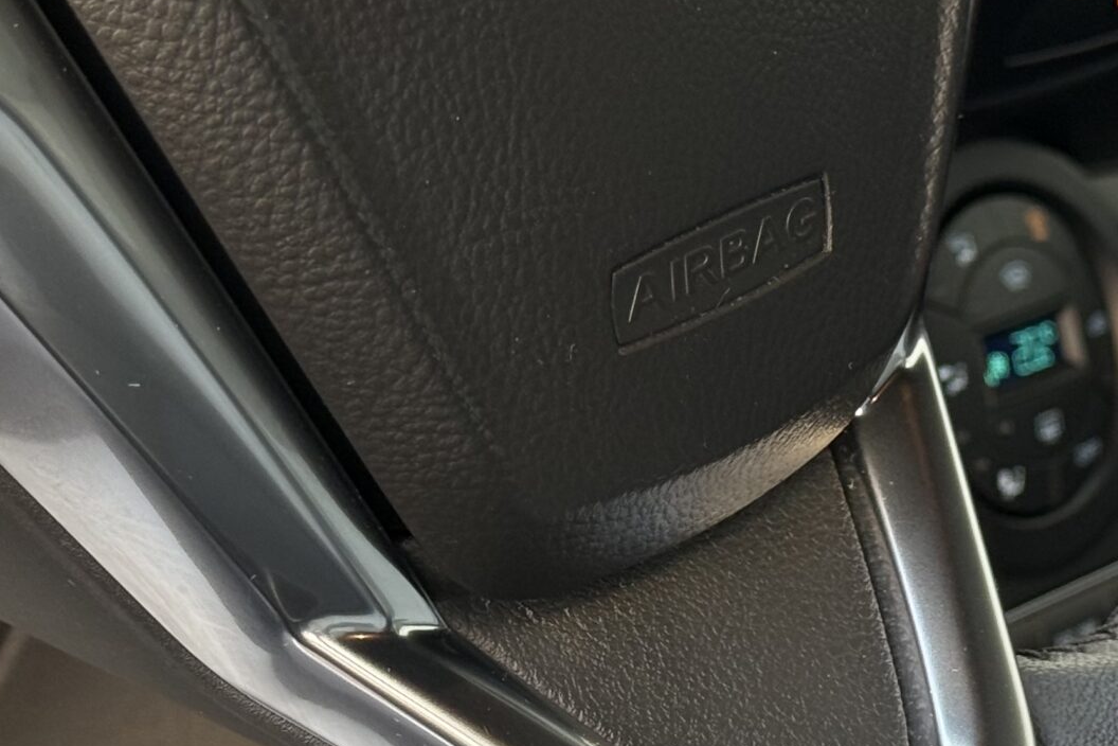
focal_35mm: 121
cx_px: 762
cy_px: 514
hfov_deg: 16.9
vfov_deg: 11.3
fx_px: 3757
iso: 100
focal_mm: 6.76
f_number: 1.78
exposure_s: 1/92
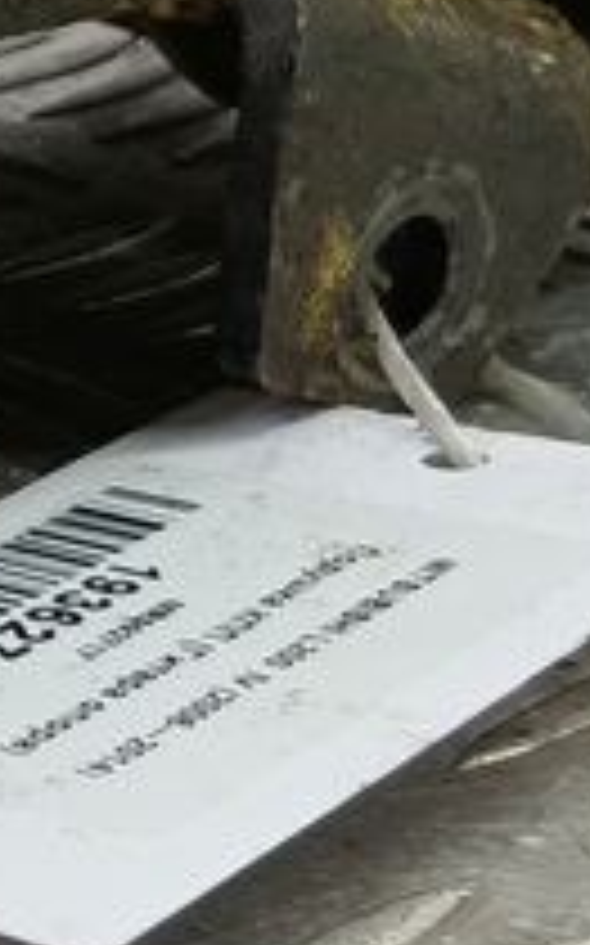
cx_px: -716
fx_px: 3066
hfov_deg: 9.9
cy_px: 144
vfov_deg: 17.3
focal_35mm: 119
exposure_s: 1/50
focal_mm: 4.11
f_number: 1.6
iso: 154
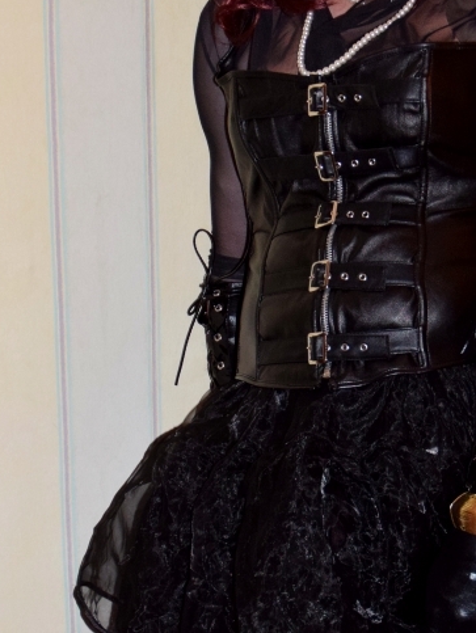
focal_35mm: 84
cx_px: 401
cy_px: 523
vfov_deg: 22.9
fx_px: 1538
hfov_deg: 17.4
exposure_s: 1/40
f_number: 4
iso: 720
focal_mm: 22
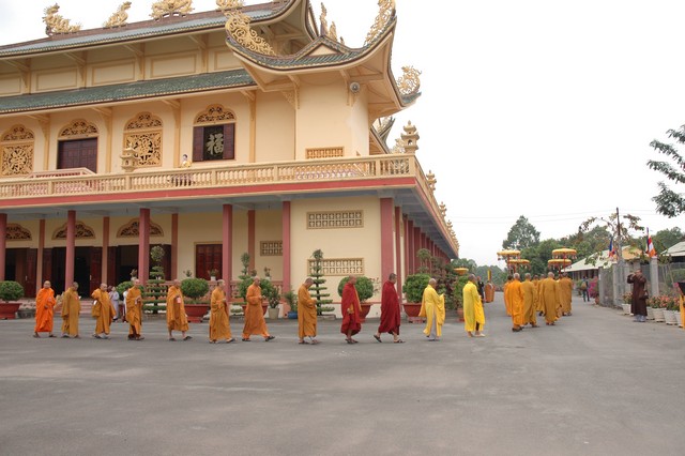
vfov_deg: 47.9
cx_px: 342
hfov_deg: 67.4
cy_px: 228
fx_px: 513
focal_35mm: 27
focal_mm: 18
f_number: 5.6
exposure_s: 1/125
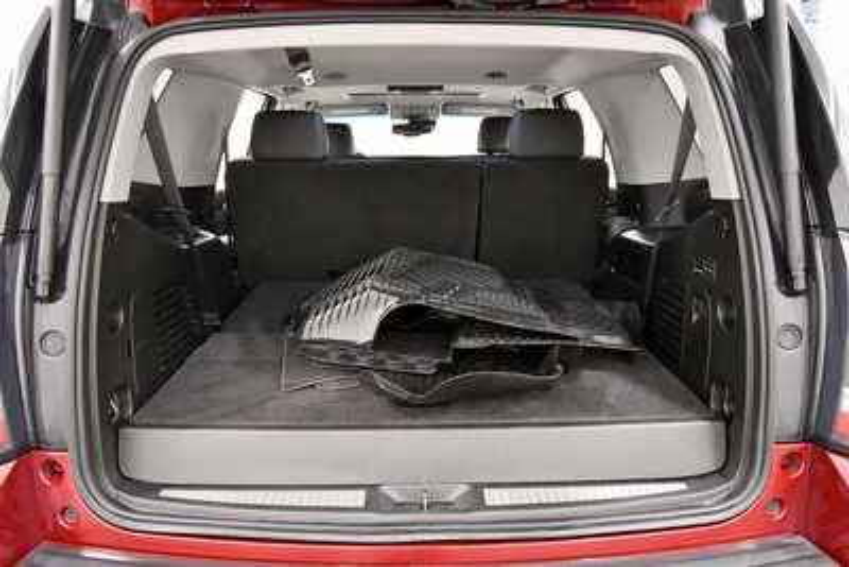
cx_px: 424
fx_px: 637
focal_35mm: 27
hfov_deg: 67.4
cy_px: 284
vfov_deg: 48.0
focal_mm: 18
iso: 4000
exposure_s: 1/60
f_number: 5.3
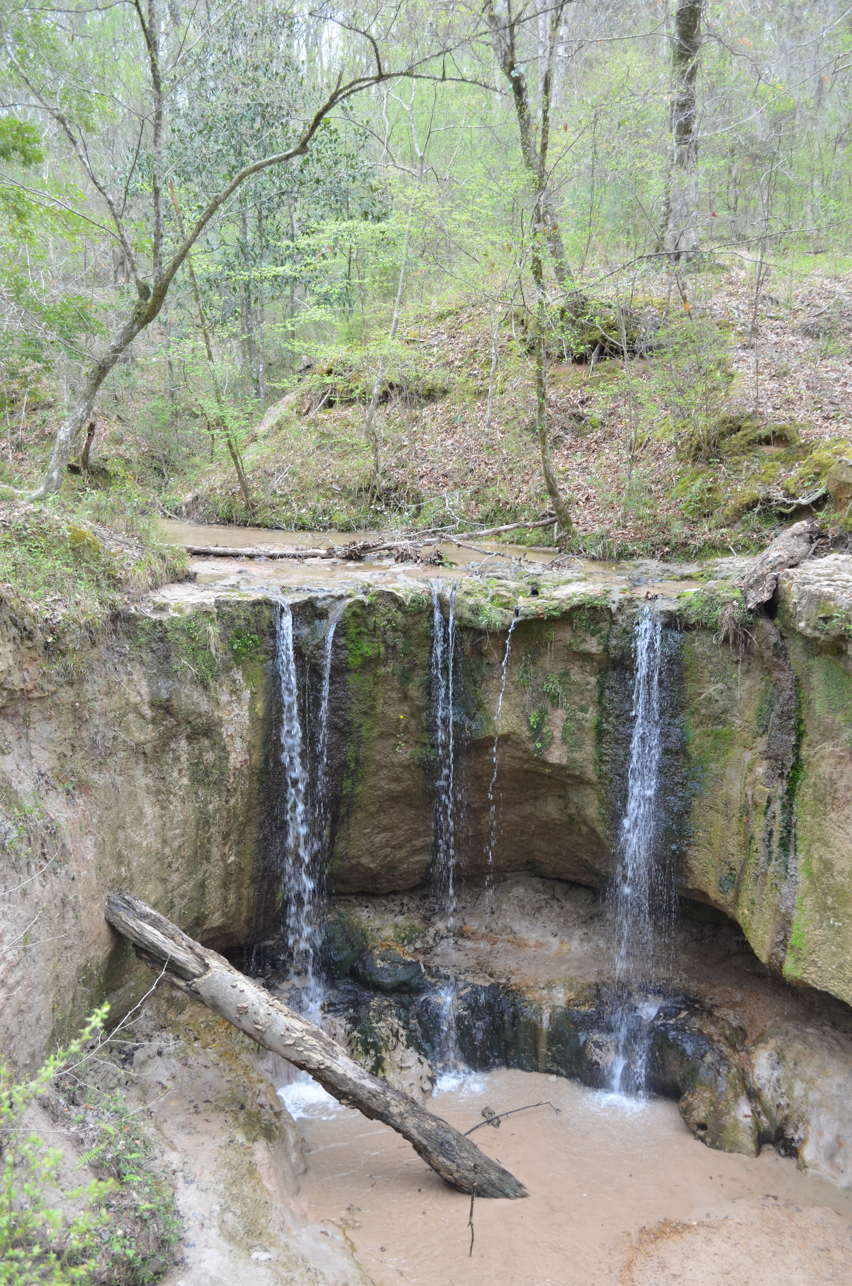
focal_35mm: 33
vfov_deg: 57.3
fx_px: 1177
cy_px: 643
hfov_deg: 39.8
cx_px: 426
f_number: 5.6
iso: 400
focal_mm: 22
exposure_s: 1/125
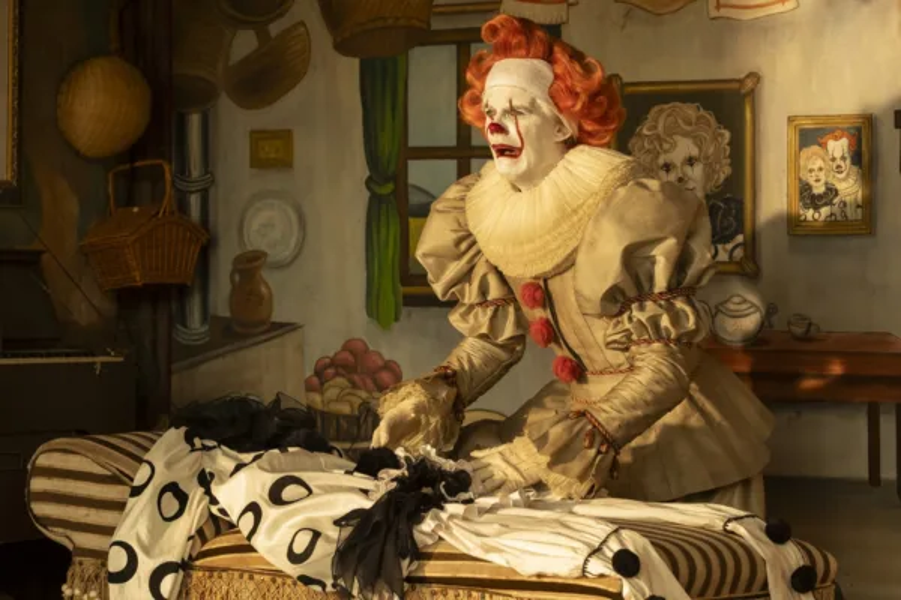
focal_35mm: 135
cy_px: 300
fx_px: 3378
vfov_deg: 10.2
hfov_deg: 15.2
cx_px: 450
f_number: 4.5
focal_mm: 90
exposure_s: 1/500
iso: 1600
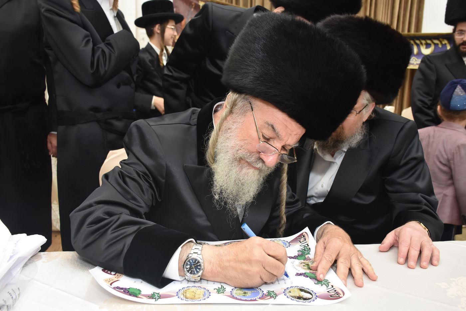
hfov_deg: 57.2
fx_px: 427
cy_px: 156
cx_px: 233
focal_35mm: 33
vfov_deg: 40.0
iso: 800
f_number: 5.6
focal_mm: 22
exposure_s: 1/60
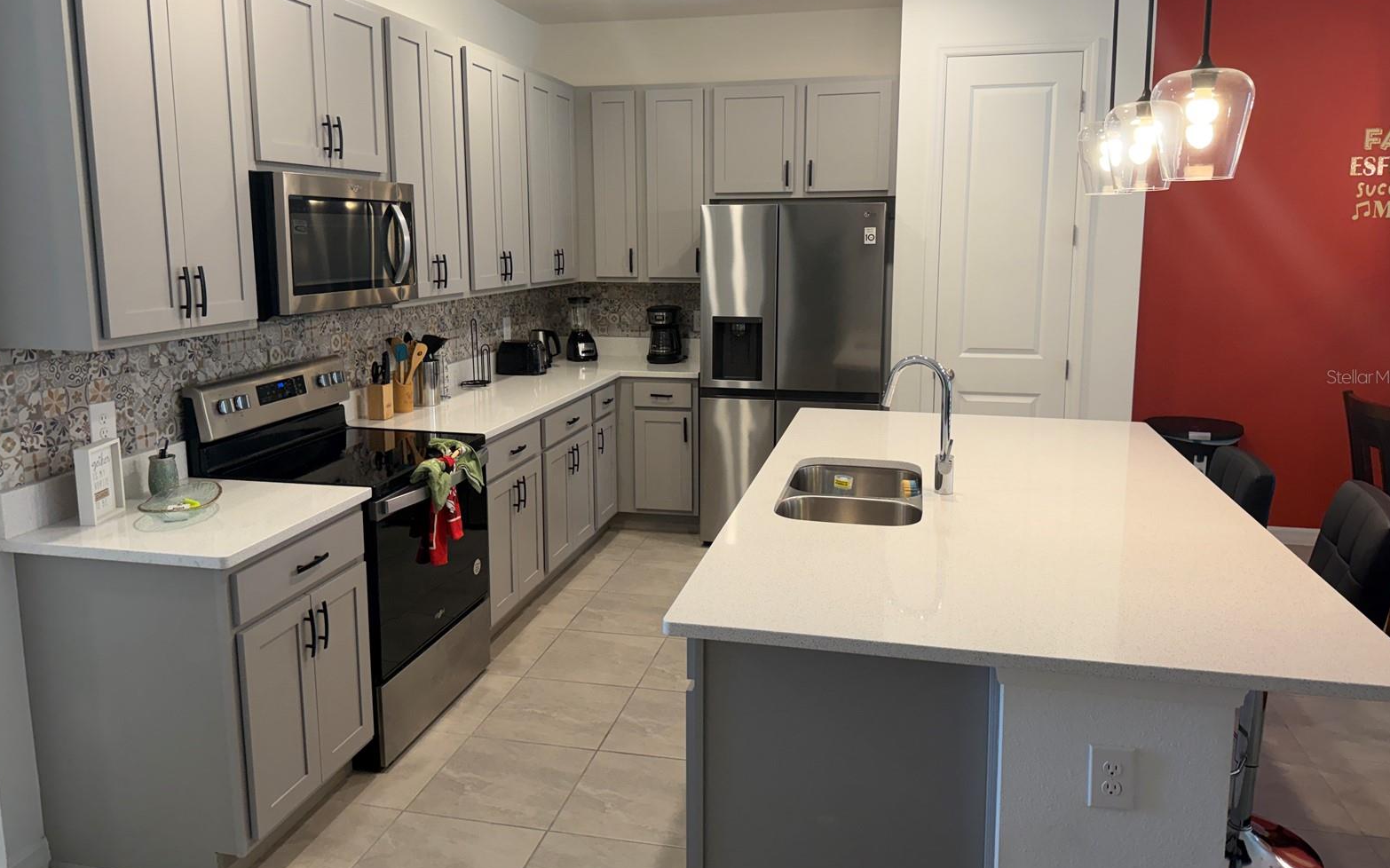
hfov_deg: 70.4
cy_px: 376
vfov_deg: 47.5
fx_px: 985
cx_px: 700
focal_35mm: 26
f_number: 1.78
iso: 160
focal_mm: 6.76
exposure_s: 1/120
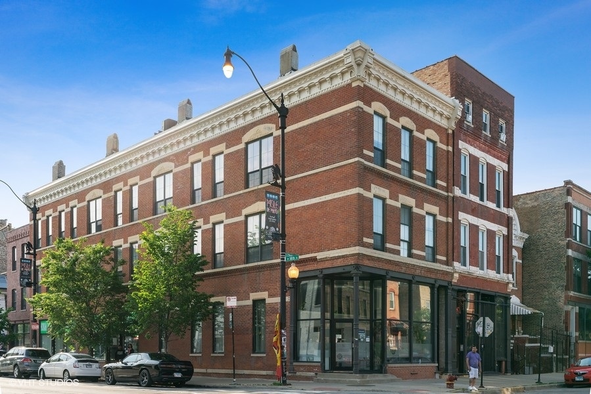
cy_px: 197
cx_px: 296
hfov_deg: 54.4
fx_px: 575
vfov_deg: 37.9
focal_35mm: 35
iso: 320
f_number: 7.1
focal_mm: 35
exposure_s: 1/160
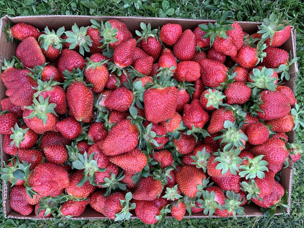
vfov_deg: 51.3
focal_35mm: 27
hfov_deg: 65.3
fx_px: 237
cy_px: 118
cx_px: 149
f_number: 1.8
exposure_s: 1/80
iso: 100
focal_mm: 4.25
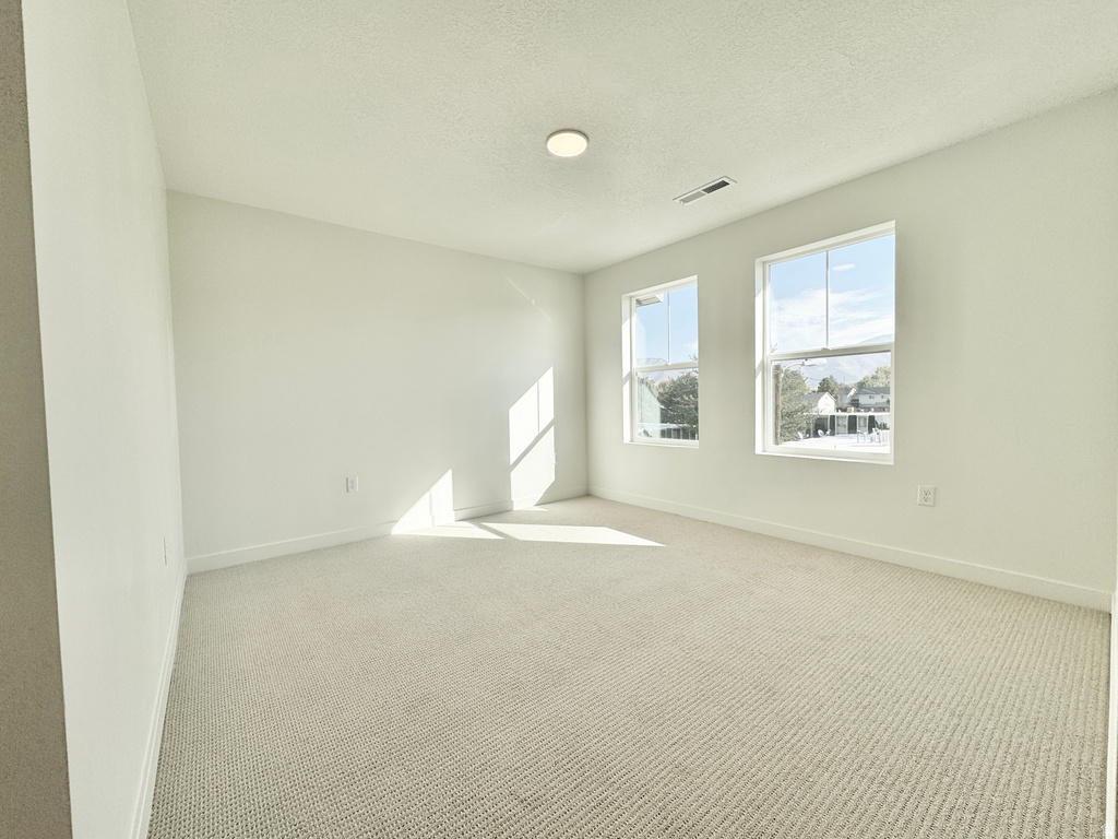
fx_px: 452
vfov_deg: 85.7
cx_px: 559
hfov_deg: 102.1
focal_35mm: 14
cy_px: 420
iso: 40
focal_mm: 2.22
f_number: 2.2
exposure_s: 1/700
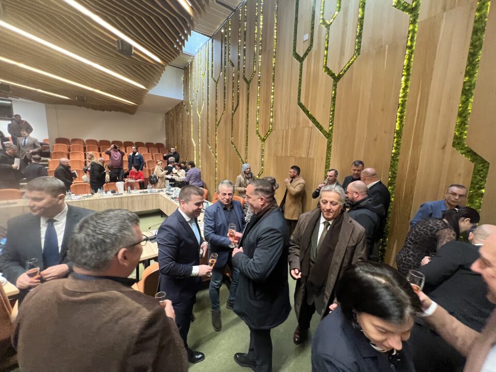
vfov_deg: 89.9
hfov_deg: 106.2
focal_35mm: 13
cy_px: 186
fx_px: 186
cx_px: 248
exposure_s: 1/50
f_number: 1.8
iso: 400
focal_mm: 1.57
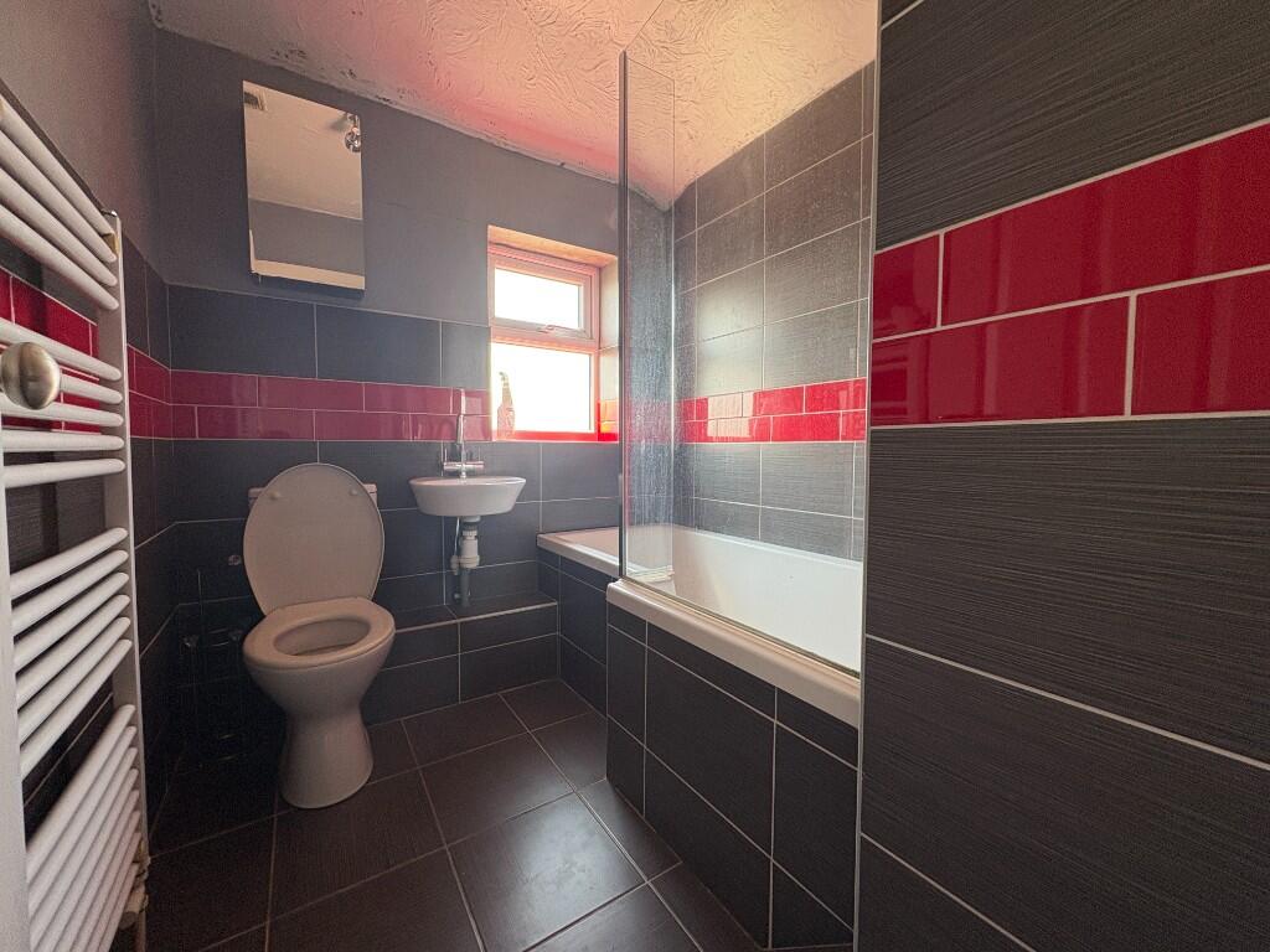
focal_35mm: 14
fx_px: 514
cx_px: 635
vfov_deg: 85.7
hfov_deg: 102.1
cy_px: 476
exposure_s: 1/99
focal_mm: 2.22
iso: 160
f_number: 2.2
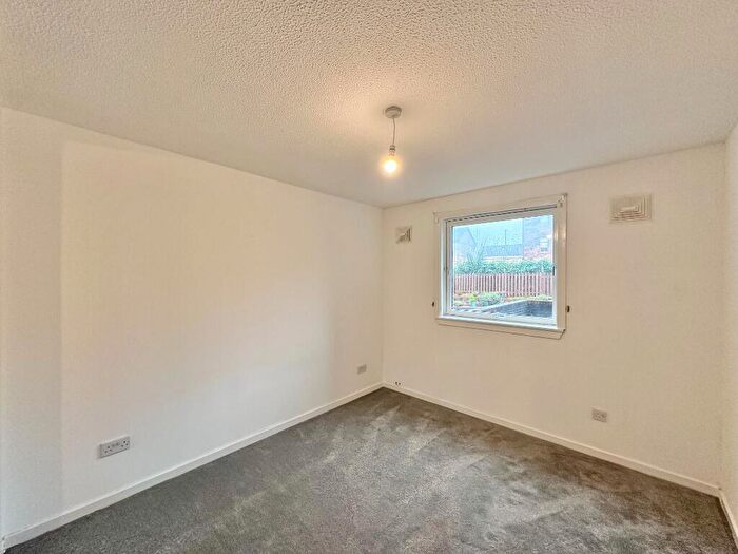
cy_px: 277
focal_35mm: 14
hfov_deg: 102.1
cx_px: 369
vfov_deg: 85.7
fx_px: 298
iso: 250
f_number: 2.2
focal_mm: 2.22
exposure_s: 1/100
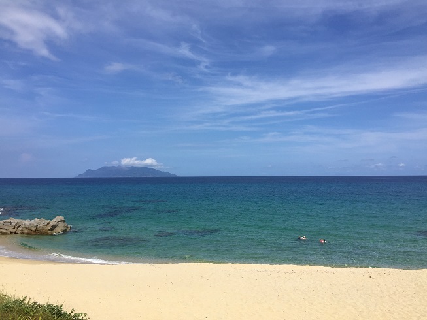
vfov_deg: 48.2
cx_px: 214
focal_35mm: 29
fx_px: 358
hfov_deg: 61.7
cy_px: 160
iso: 32
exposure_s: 1/3300
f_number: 2.2
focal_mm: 4.15
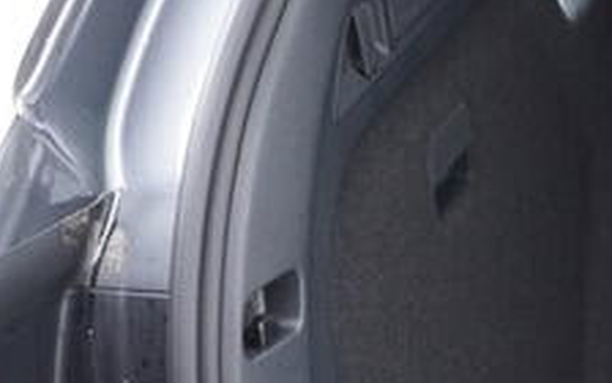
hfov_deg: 11.0
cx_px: 1322
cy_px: 207
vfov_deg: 7.8
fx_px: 2802
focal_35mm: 168
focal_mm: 24
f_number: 2.8
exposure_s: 1/40
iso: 640
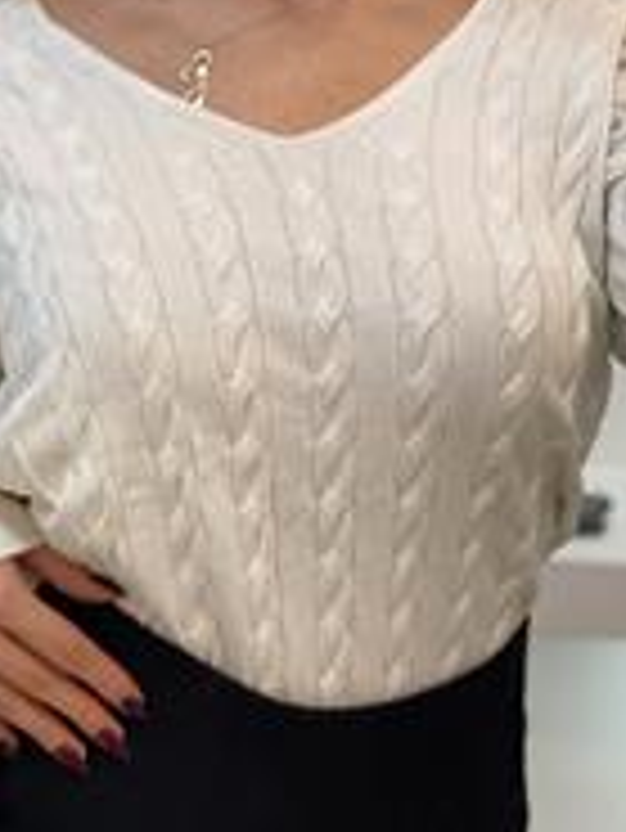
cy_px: 146
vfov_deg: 16.8
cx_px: 261
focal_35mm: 116
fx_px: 2794
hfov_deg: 12.8
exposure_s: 1/100
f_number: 2
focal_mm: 6
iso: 80
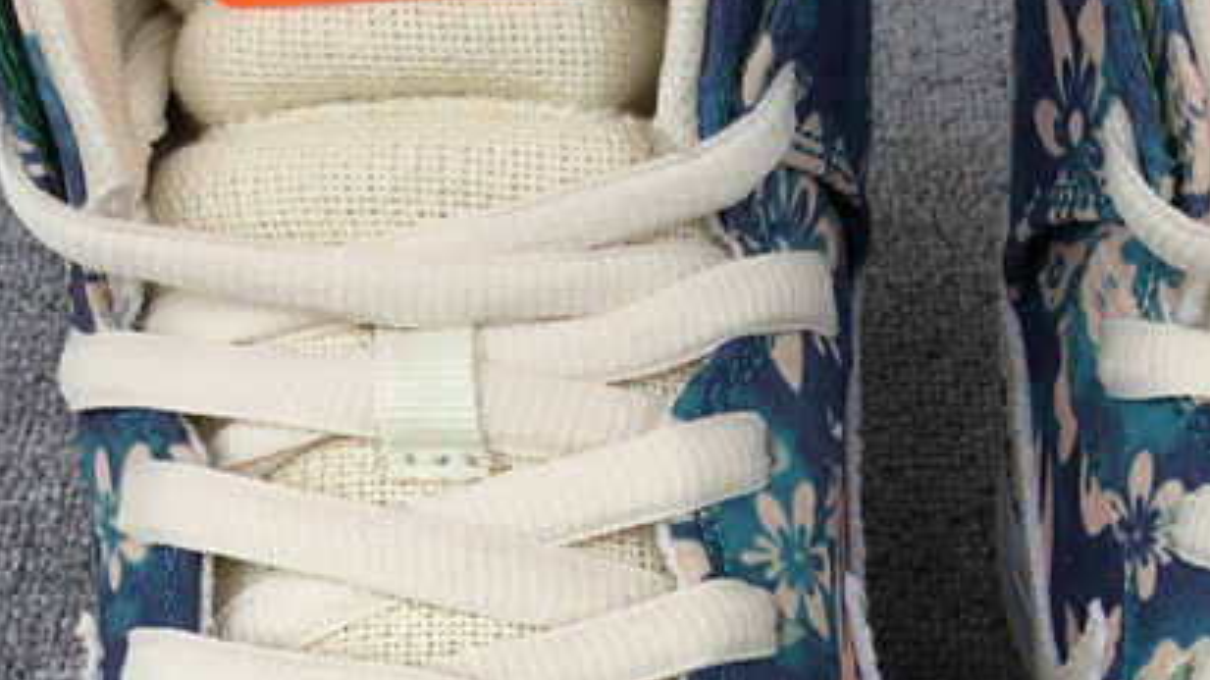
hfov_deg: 28.0
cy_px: 882
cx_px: 966
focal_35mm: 74
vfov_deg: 15.5
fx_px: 2374
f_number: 2.4
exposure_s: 1/304
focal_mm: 3.3
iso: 25
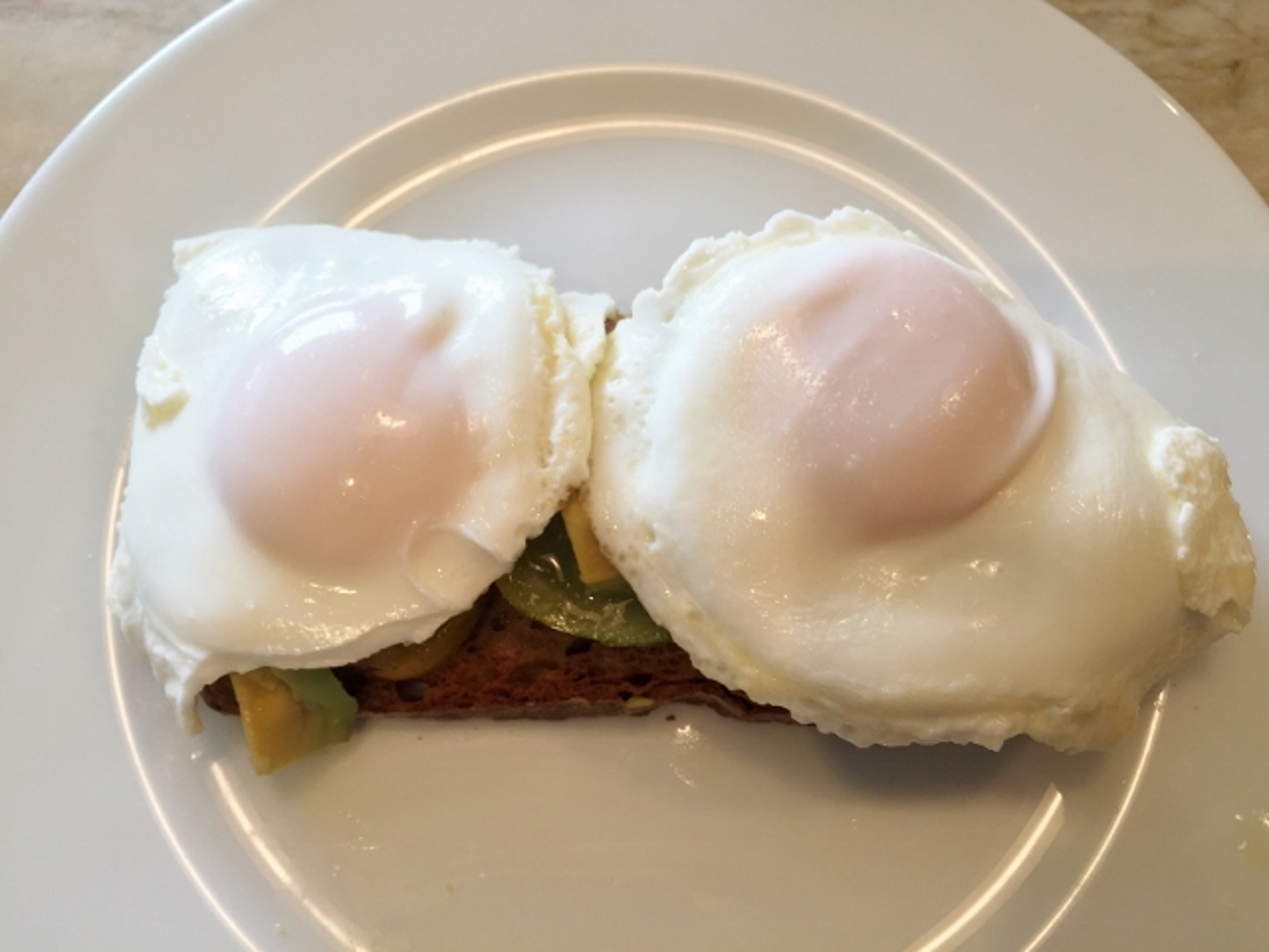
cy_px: 476
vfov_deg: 48.2
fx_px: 1063
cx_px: 634
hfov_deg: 61.7
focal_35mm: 29
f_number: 2.2
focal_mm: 4.15
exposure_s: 1/60
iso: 32
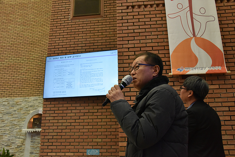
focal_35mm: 32
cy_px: 78
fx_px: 209
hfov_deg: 58.7
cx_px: 118
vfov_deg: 41.1
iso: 4000
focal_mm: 32
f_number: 6.3
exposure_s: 1/125
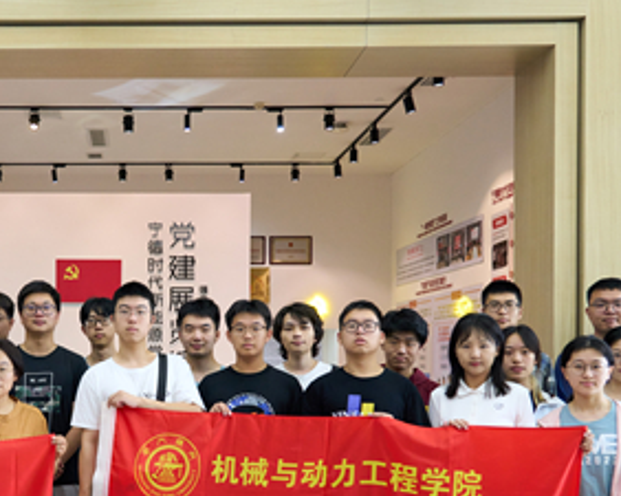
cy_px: 373
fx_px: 881
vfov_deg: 30.9
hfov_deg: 37.4
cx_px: 121
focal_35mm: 48
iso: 1250
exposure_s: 1/125
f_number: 4
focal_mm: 24
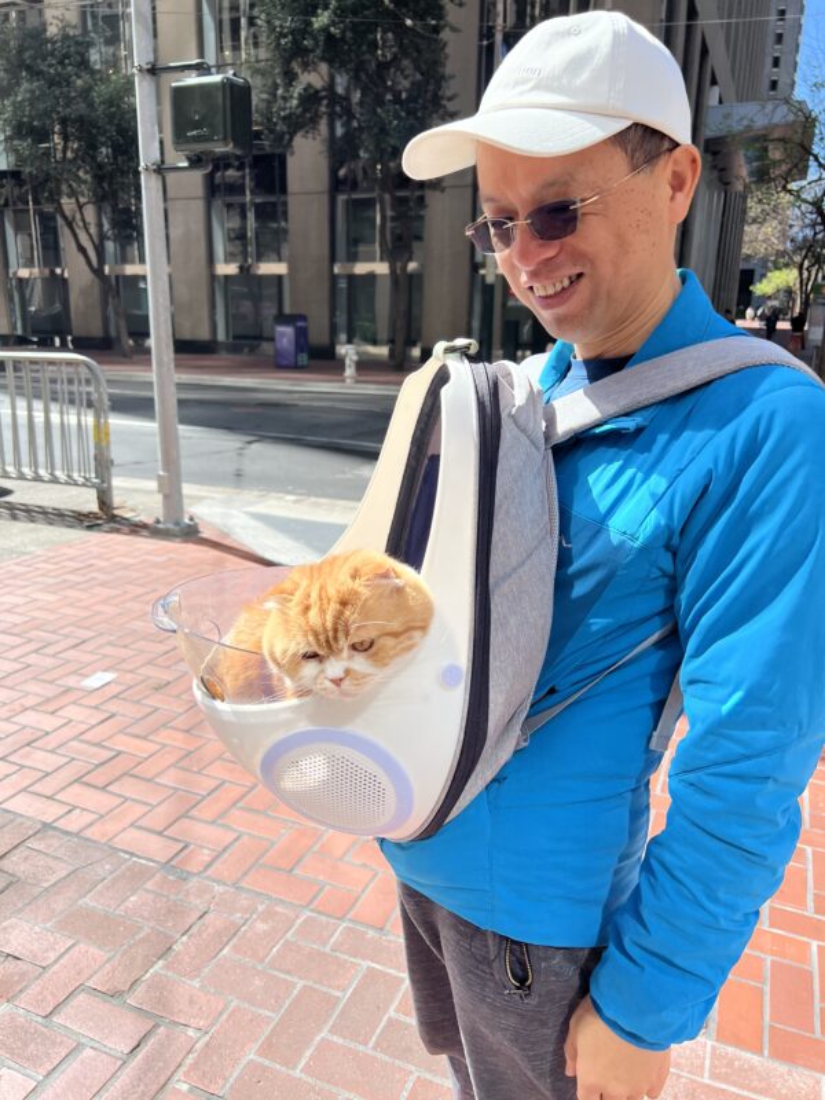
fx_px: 826
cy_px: 550
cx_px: 412
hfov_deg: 53.1
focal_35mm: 26
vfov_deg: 67.3
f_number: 1.5
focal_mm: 5.7
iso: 50
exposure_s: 1/2083
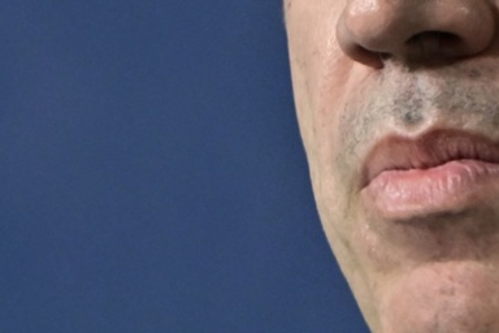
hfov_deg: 1.9
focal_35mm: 1085
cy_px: -1
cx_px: -143
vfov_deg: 1.3
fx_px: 15038
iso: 2500
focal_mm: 200
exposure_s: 1/320
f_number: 3.5
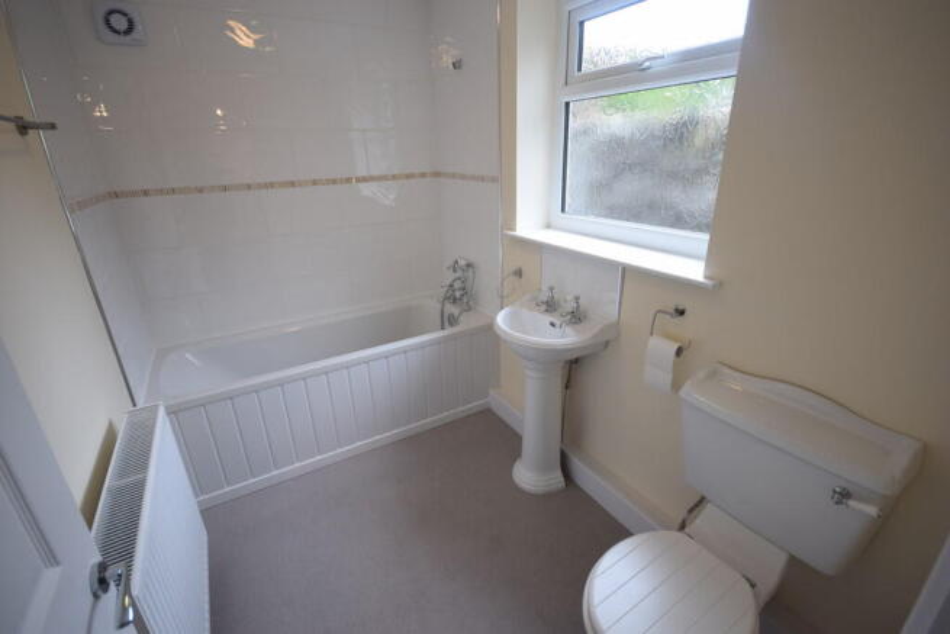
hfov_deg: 95.0
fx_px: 435
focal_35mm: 16
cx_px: 475
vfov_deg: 72.1
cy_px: 317
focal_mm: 11
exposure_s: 1/100
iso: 400
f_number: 5
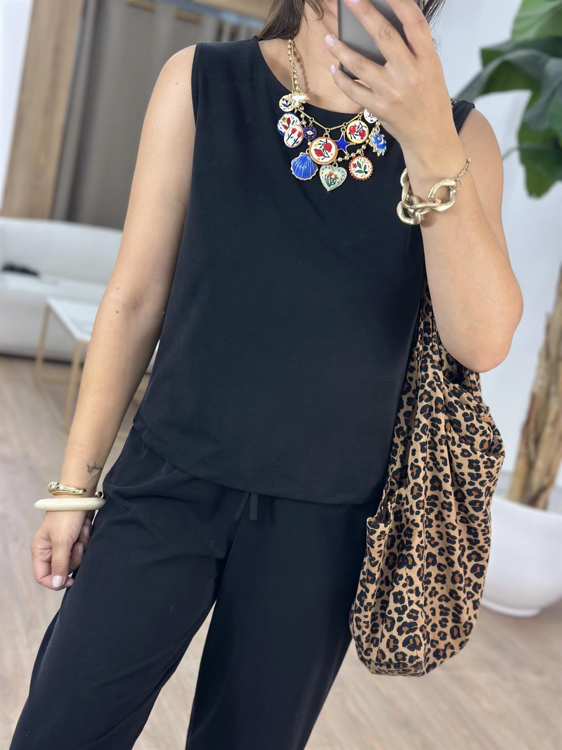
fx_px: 1039
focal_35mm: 48
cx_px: 281
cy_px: 375
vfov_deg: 39.7
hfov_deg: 30.3
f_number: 1.78
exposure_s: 1/100
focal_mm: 6.86
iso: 80
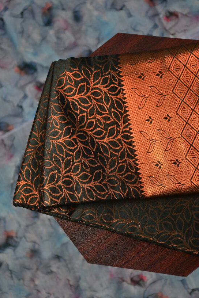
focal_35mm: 86
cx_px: 100
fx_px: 713
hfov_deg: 15.9
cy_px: 147
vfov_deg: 23.6
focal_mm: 52
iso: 3200
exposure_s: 1/125
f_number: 4.8
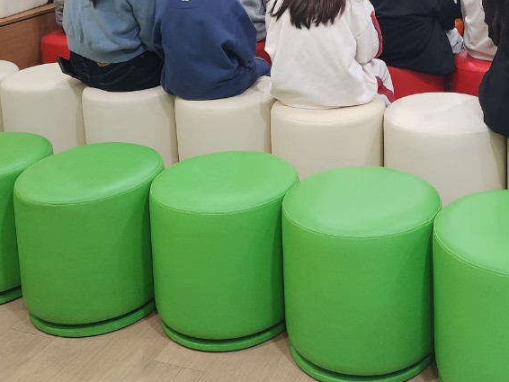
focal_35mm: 52
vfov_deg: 26.6
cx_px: 335
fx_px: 765
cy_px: 2
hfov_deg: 36.5
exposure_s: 1/120
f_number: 1.8
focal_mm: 5.4
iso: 250
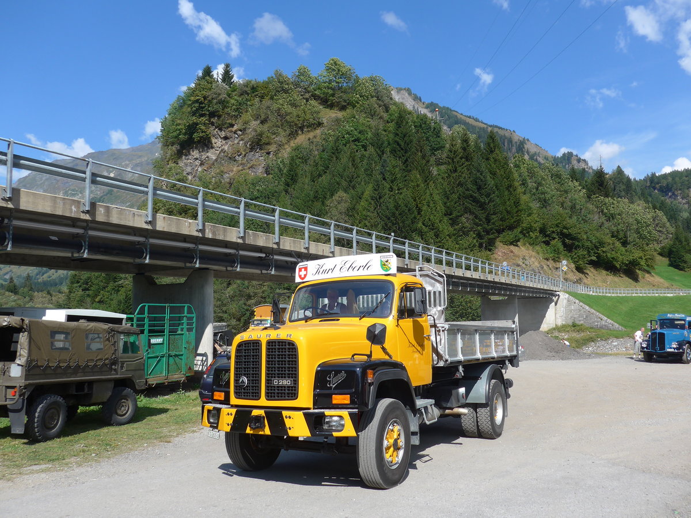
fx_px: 579
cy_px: 259
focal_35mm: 29
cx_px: 346
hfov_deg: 61.7
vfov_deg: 48.2
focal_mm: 6
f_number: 2.8
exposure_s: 1/1300
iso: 80
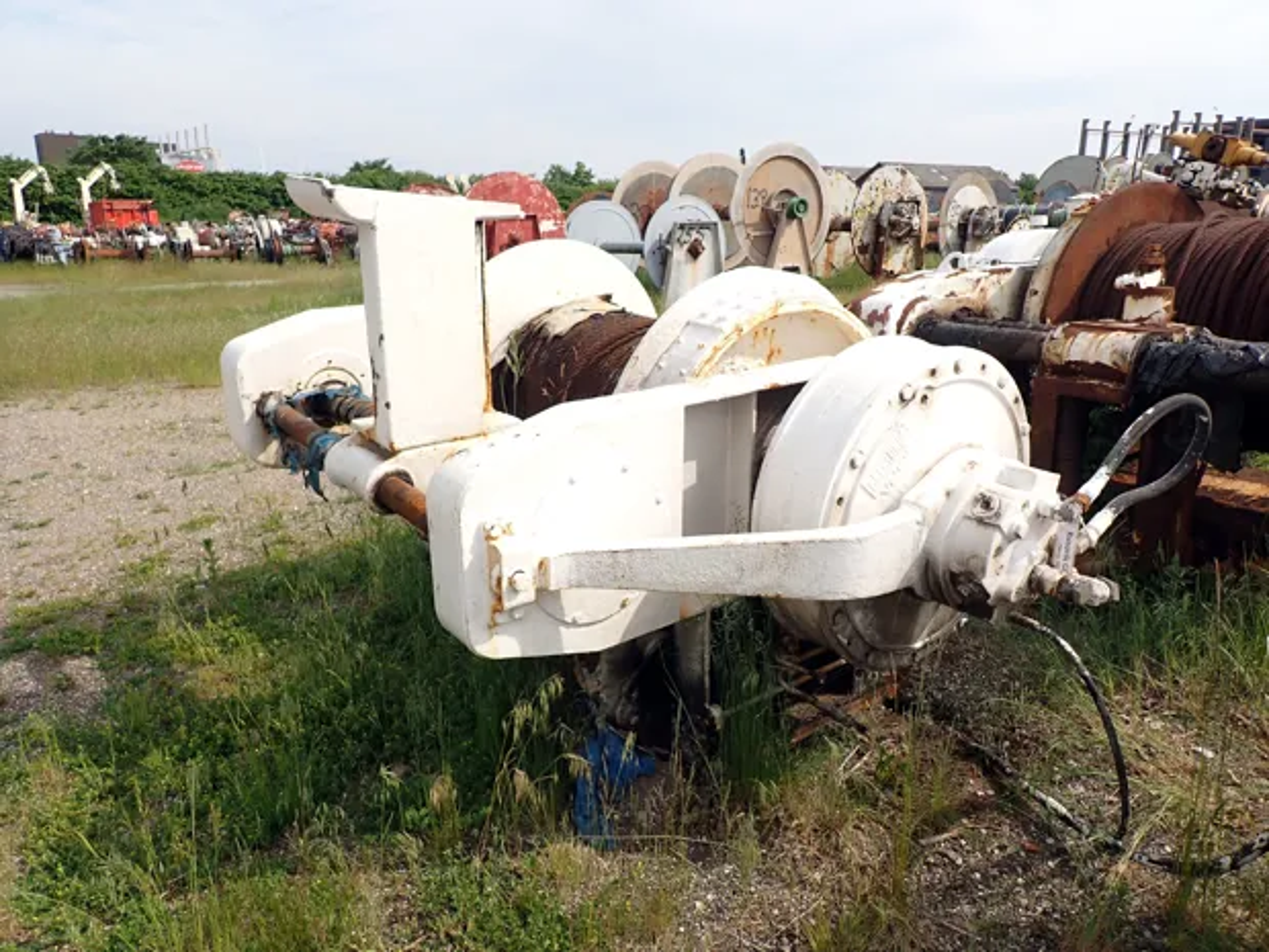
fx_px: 916
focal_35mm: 25
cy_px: 476
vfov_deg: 54.9
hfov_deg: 69.4
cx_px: 634
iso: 100
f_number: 8
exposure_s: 1/160
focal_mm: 4.5
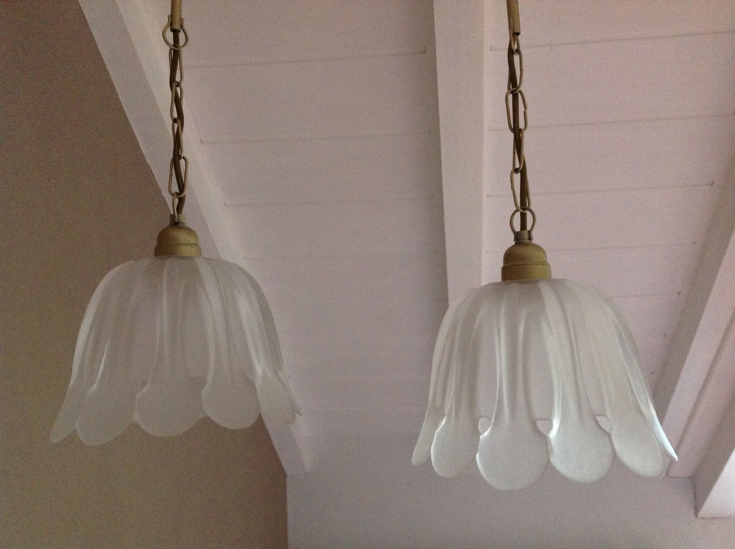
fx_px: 742
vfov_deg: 40.6
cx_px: 368
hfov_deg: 52.7
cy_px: 274
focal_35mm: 35
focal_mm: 4.28
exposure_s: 1/15
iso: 320
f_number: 2.4
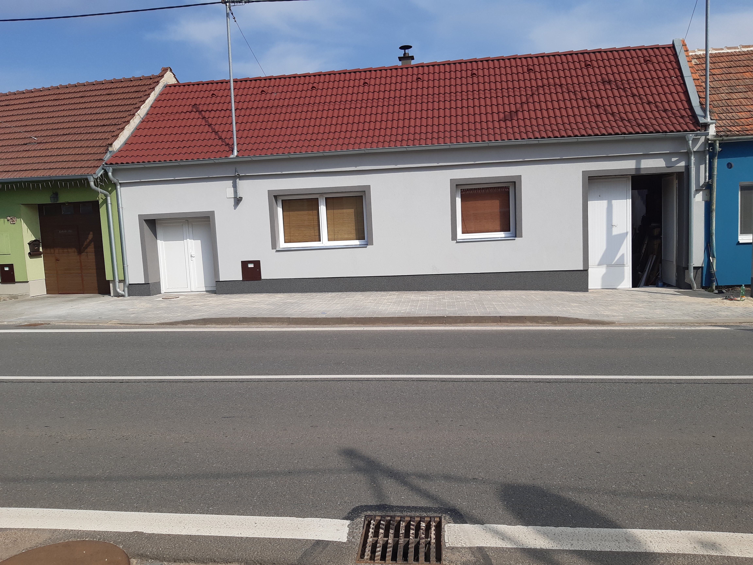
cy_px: 282
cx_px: 376
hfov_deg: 67.3
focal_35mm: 26
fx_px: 566
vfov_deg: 53.1
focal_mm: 3.92
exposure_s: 1/2660
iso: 40
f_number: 1.7
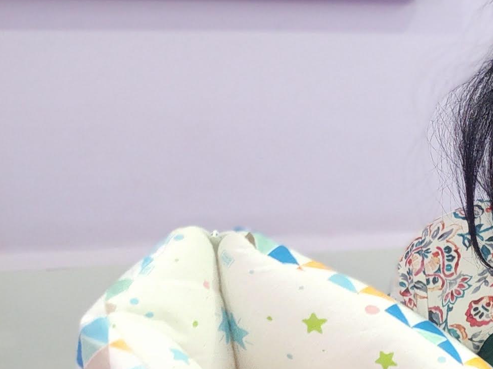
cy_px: 187
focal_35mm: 94
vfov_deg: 15.7
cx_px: 1005
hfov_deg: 16.0
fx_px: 1339
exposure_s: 1/50
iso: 250
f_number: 1.8
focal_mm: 6.4
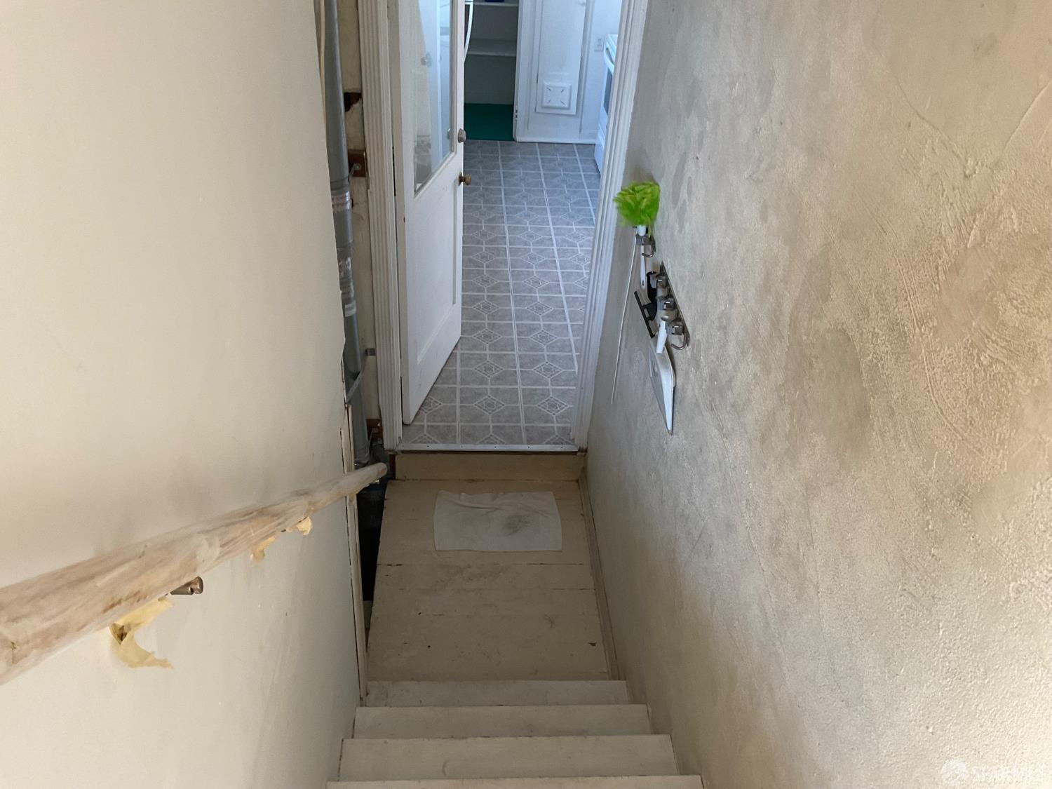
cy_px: 394
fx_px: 881
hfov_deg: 61.7
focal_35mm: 29
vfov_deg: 48.2
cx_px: 526
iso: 125
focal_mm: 3
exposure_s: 1/60
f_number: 1.8
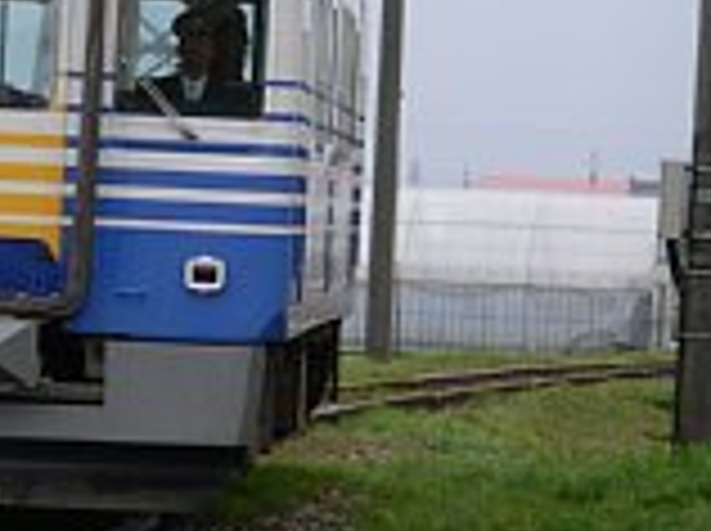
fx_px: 11649
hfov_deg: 3.5
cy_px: -72
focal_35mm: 568
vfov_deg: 2.6
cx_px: -148
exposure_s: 1/400
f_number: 4
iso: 100
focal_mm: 47.3
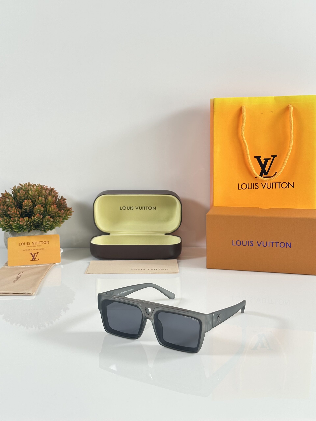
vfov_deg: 39.7
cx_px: 158
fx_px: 584
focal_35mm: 48
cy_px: 210
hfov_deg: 30.3
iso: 80
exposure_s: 1/107
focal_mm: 6.86
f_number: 1.78
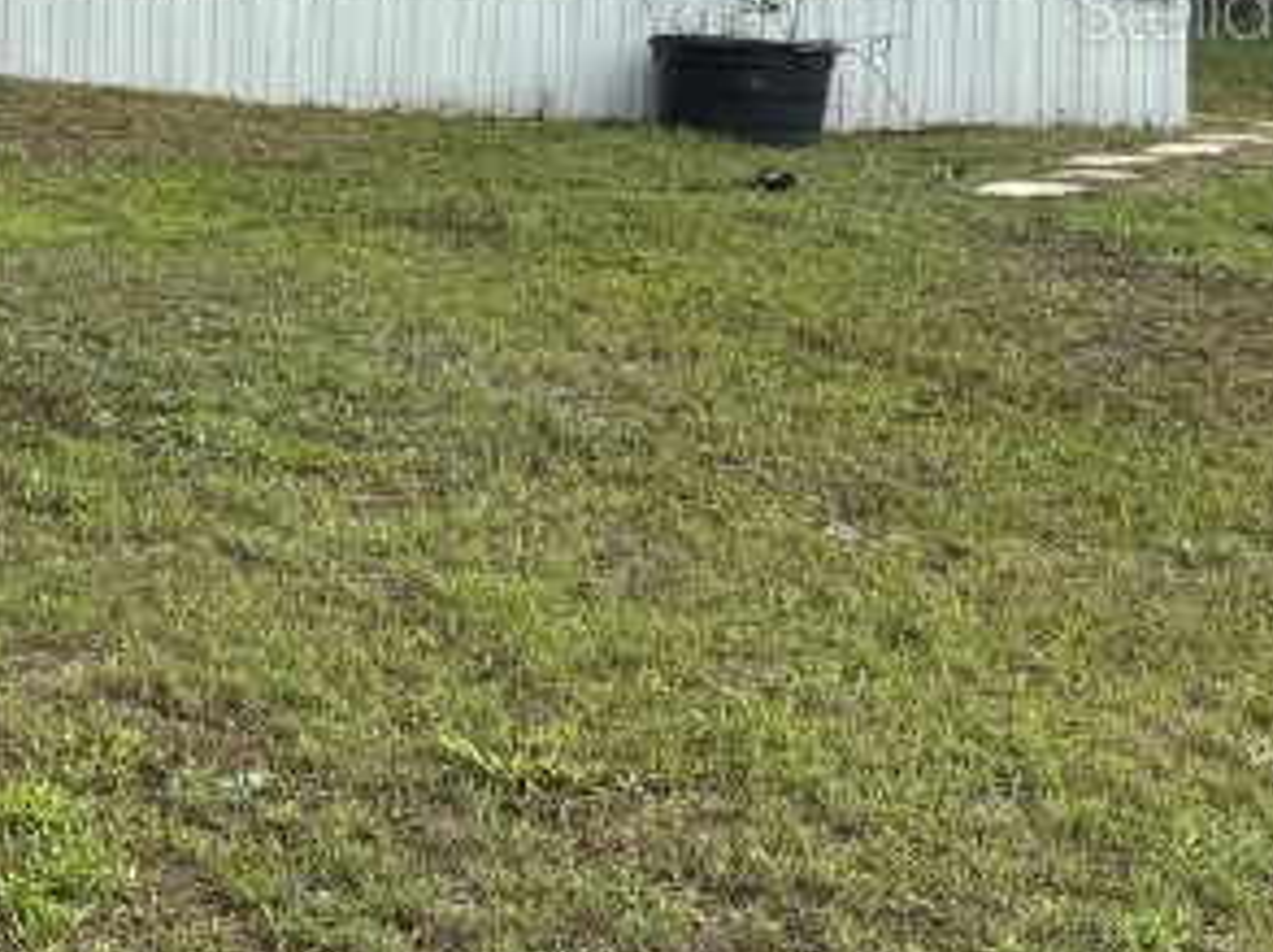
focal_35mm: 84
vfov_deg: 17.1
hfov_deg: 19.6
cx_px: -743
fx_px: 3085
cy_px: 4
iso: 80
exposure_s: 1/4167
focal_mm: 6.76
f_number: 1.78
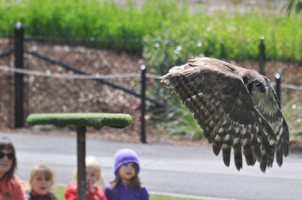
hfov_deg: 5.1
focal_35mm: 405
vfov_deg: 3.4
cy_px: 100
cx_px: 151
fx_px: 3394
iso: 400
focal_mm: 270
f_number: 5.6
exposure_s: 1/1250
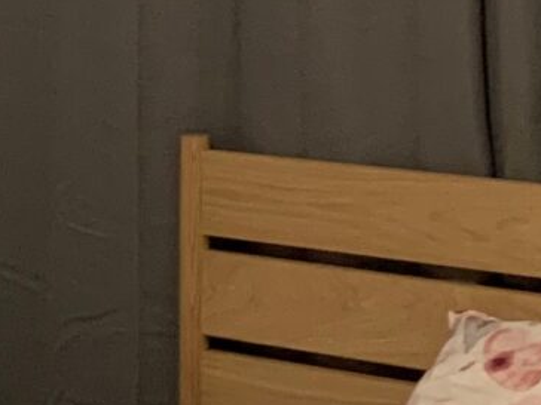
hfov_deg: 10.5
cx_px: -229
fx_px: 2860
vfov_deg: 8.1
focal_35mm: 183
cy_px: 33
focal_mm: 4.25
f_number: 1.8
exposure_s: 1/60
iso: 320
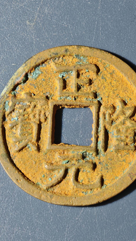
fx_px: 769
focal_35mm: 120
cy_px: 122
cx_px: 73
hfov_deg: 10.1
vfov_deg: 17.9
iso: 320
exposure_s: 1/100
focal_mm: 9
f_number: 2
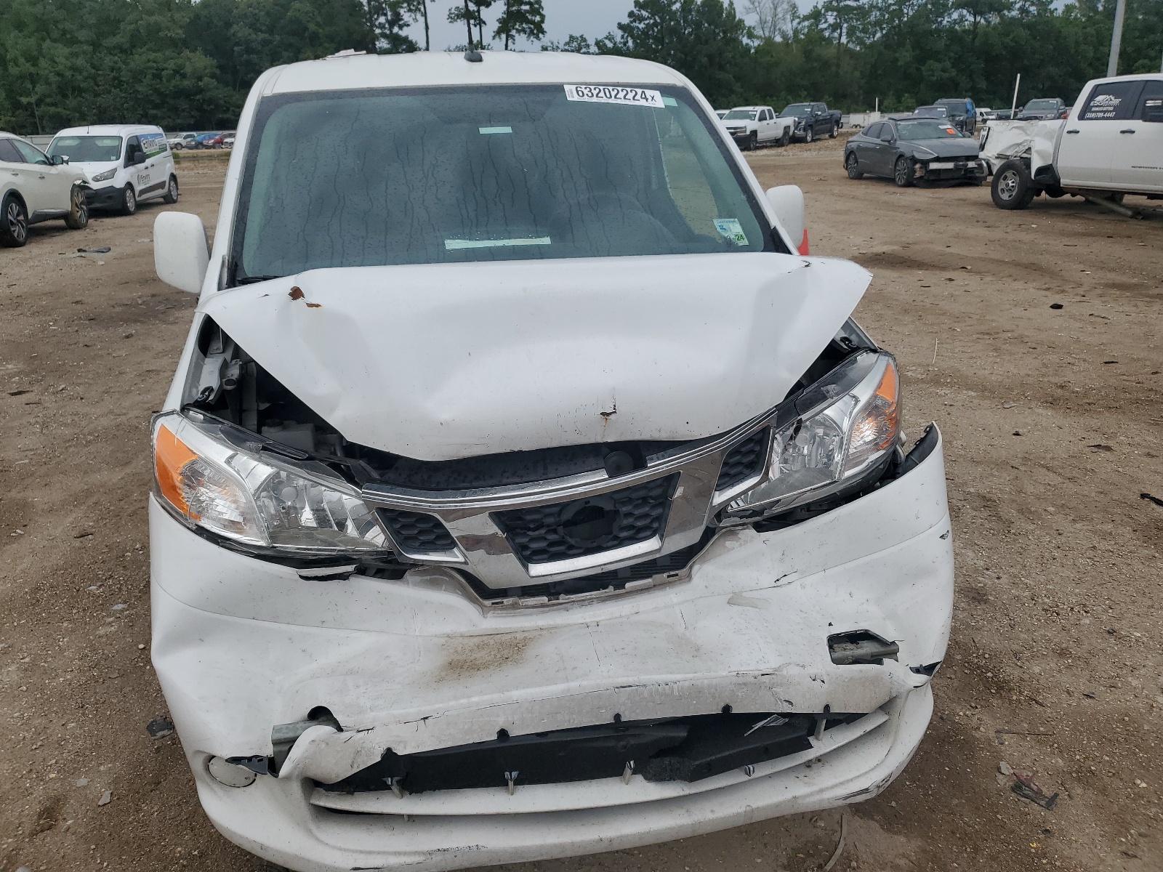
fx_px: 874
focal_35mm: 26
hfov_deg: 67.3
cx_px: 582
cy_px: 436
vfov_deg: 53.1
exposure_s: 1/588
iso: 50
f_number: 1.5
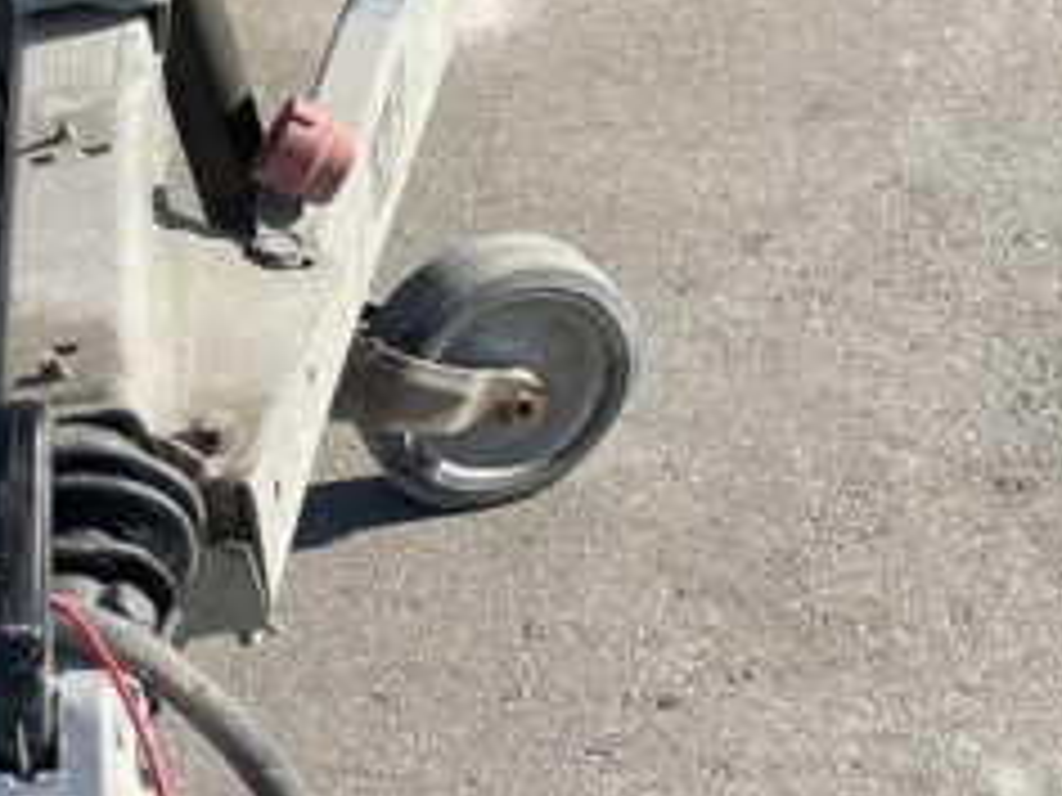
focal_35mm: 88
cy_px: 247
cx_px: 45
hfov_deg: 21.6
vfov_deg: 16.7
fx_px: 2700
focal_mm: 4.2
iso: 32
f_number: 1.6
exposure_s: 1/1473
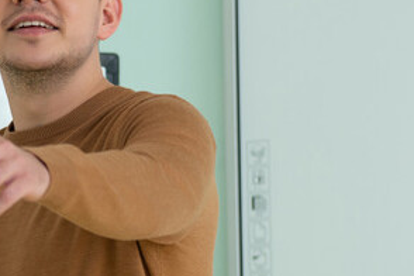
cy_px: 308
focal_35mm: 367
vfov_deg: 3.7
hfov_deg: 5.6
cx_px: -100
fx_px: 4220
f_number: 2.8
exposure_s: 1/250
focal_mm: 90
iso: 200
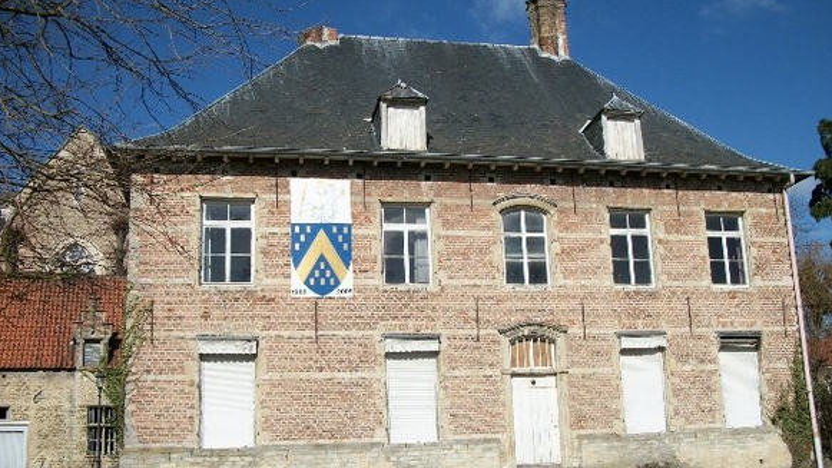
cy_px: 286
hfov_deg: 55.3
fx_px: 794
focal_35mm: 36
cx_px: 405
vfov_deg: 32.7
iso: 80
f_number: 8.8
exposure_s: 1/320
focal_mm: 5.7
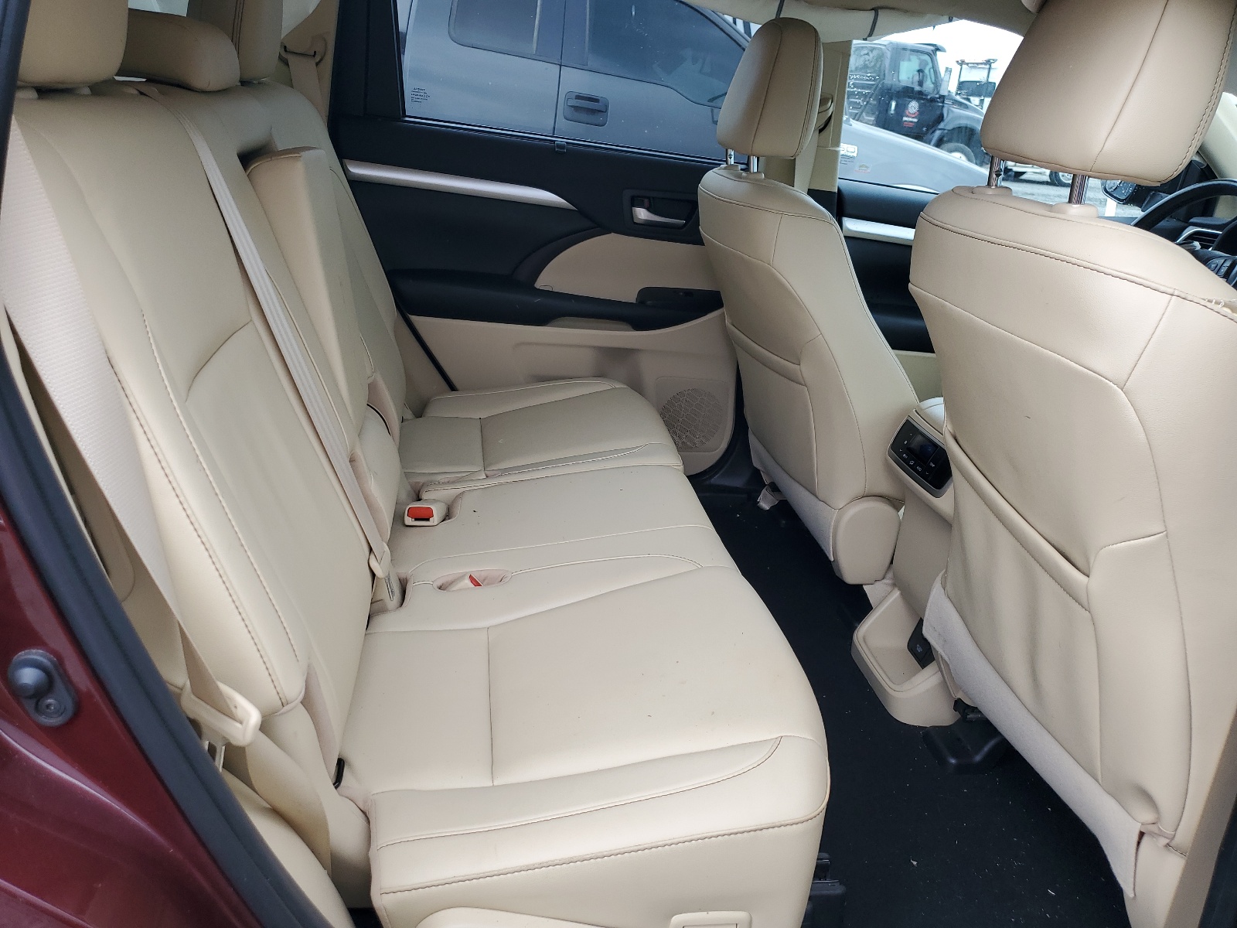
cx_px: 618
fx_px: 929
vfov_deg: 53.1
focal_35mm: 26
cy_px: 464
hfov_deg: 67.3
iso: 50
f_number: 1.5
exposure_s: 1/294
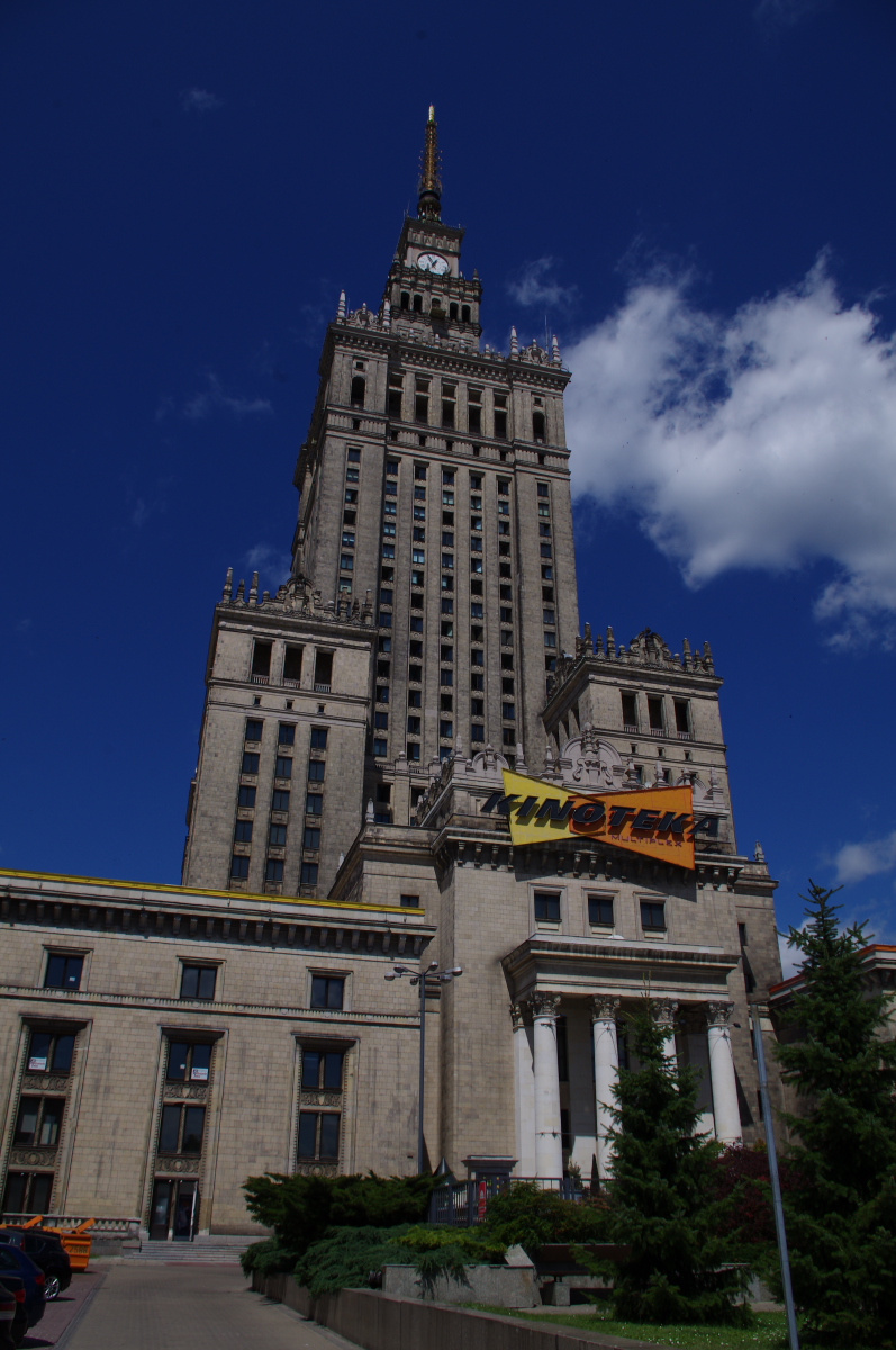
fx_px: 1011
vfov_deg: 67.4
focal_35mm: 27
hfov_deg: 47.8
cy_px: 675
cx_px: 448
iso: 100
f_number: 11
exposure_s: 1/250
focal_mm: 18
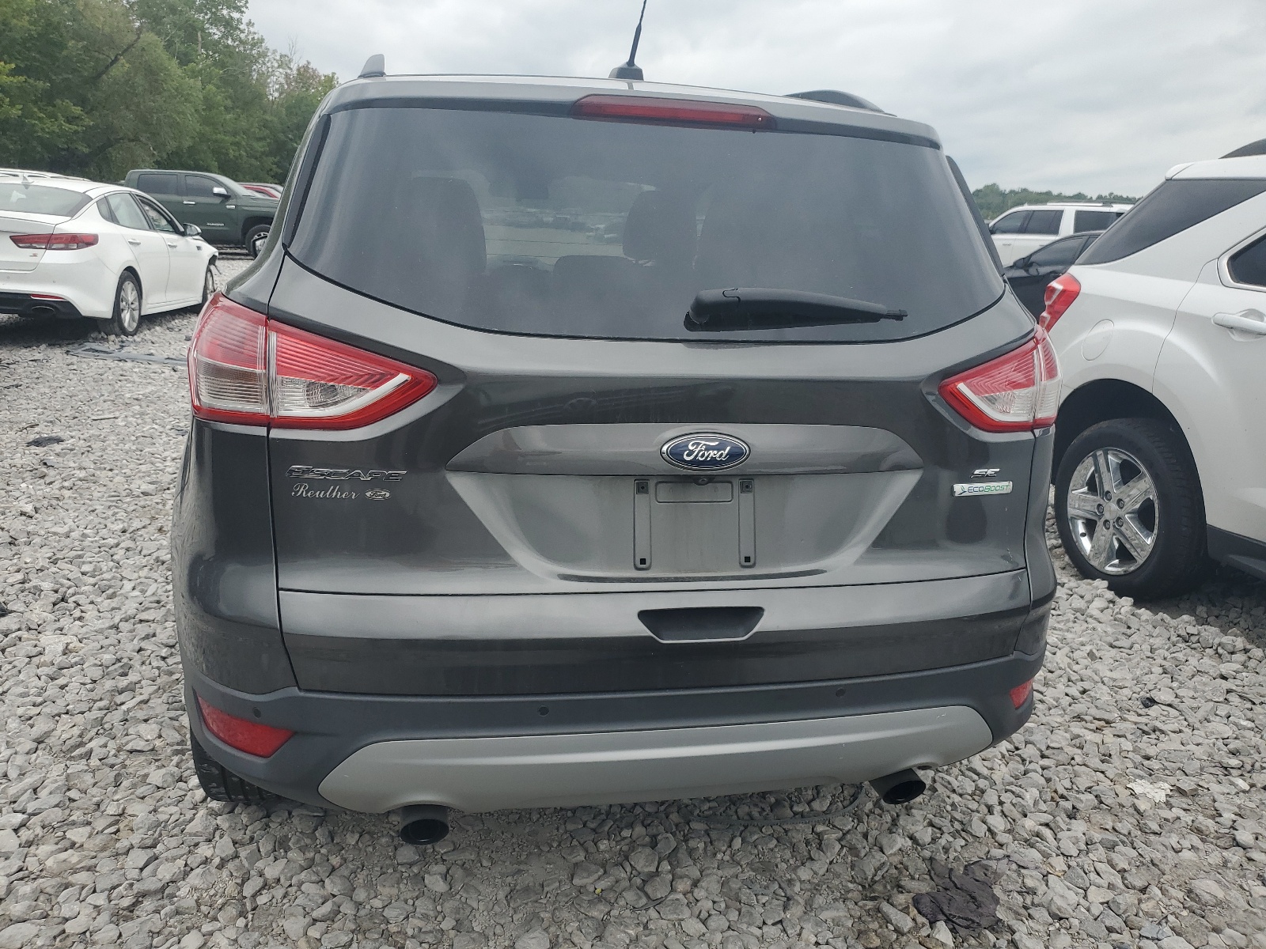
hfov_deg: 67.3
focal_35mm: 26
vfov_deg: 53.1
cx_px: 633
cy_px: 474
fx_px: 951
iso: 50
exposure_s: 1/1000
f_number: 1.5
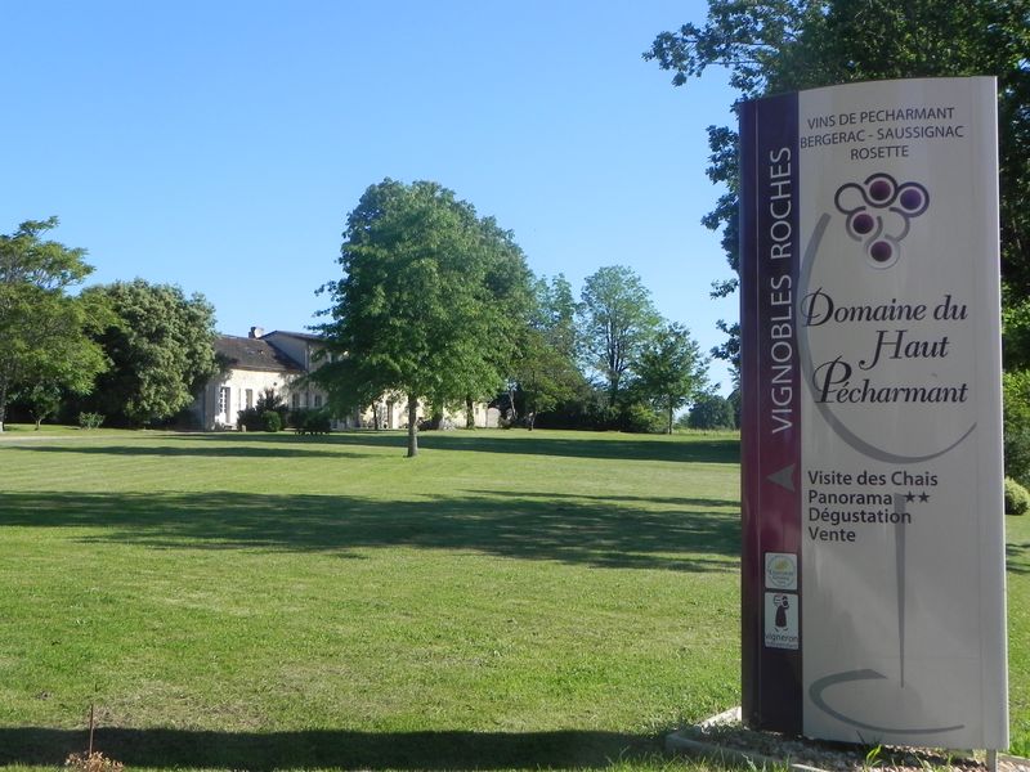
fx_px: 1369
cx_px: 515
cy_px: 386
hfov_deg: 41.2
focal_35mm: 46
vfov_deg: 31.5
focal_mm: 8.2
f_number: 6.3
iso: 160
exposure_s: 1/330
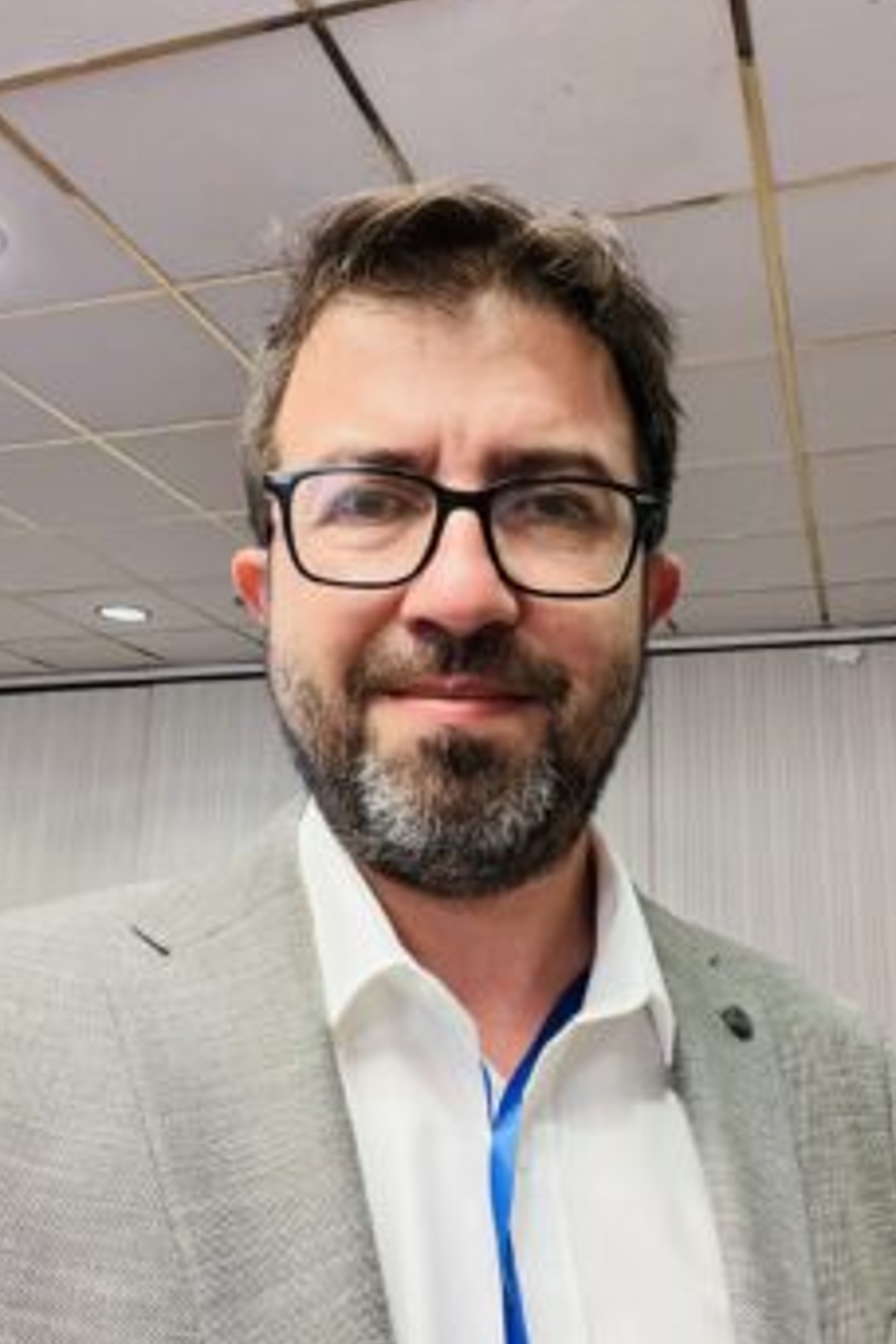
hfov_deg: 41.1
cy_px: 660
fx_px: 1195
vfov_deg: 58.7
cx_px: 497
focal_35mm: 32
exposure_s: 1/33
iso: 250
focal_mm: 2.71
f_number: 2.2
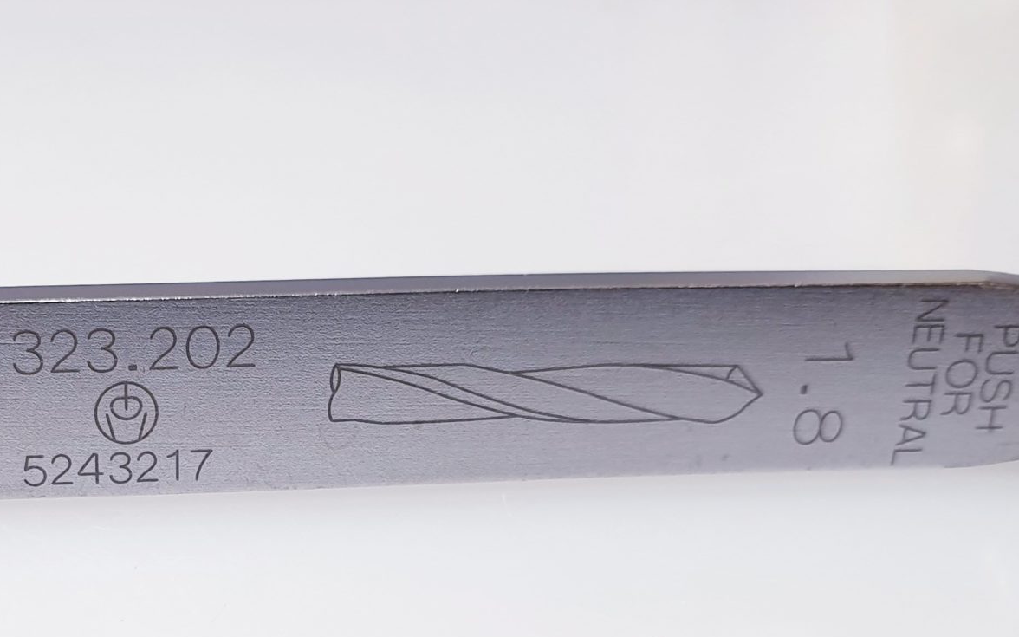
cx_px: 174
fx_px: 1666
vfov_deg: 20.3
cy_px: 761
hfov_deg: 32.9
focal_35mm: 60
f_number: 2.4
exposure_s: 1/50
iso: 160
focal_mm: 4.3
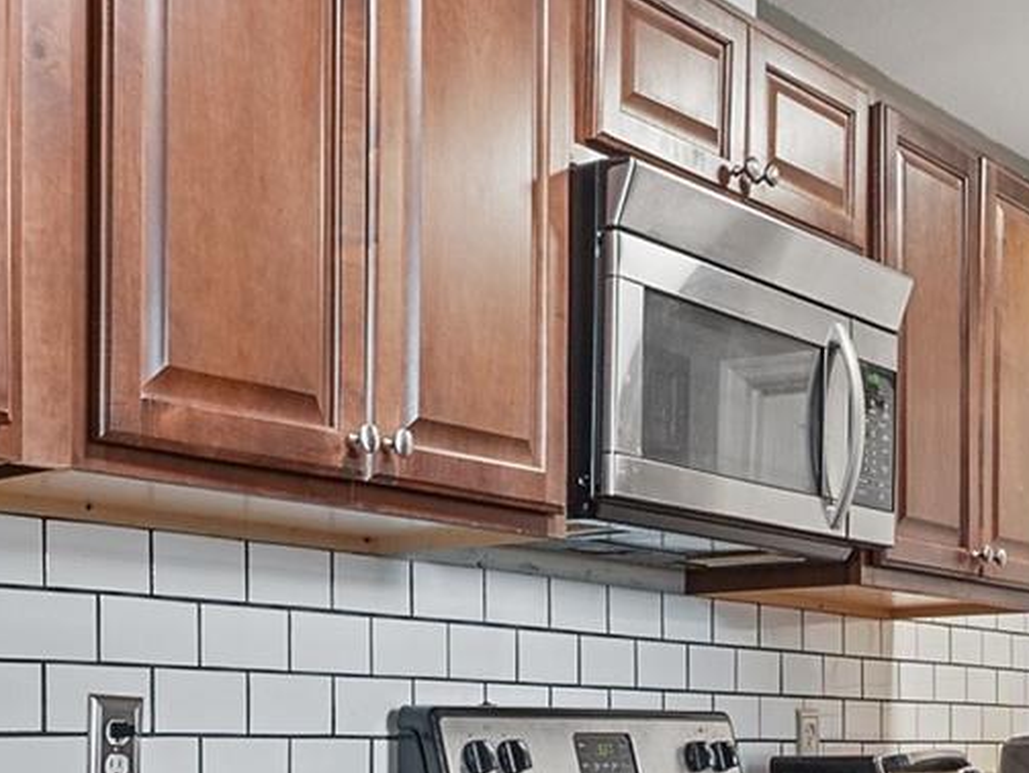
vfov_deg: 25.6
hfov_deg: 34.4
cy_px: 726
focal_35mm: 55
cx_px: 303
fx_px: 1636
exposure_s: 1/1.25
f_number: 9
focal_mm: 12
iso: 100
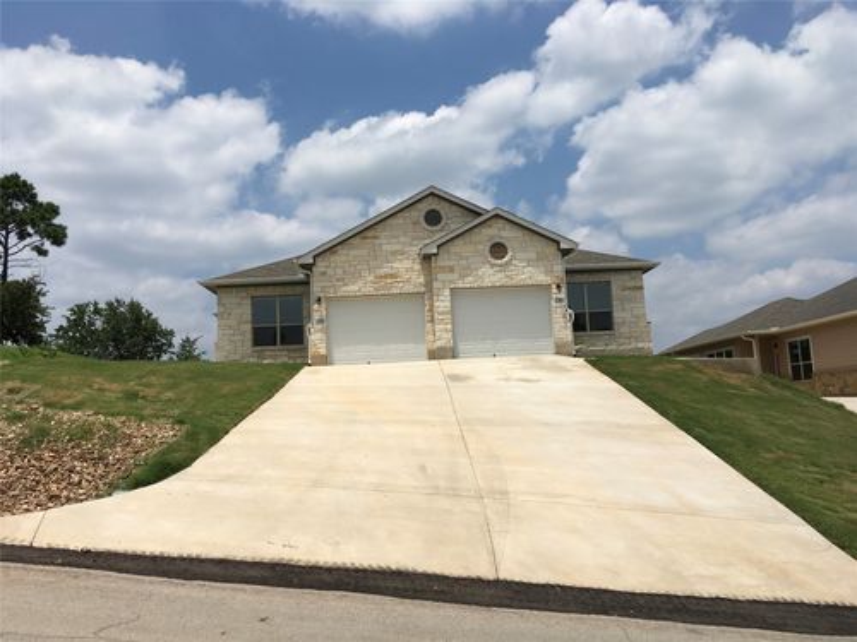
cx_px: 428
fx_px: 718
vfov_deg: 48.2
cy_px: 321
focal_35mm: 29
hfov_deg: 61.7
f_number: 2.2
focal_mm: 4.15
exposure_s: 1/4049
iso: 25
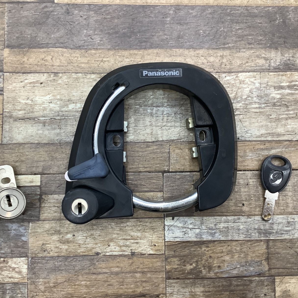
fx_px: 360
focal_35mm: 37
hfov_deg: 44.9
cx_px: 139
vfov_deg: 44.9
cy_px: 150
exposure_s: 1/60
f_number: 2.4
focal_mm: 3.3
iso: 125
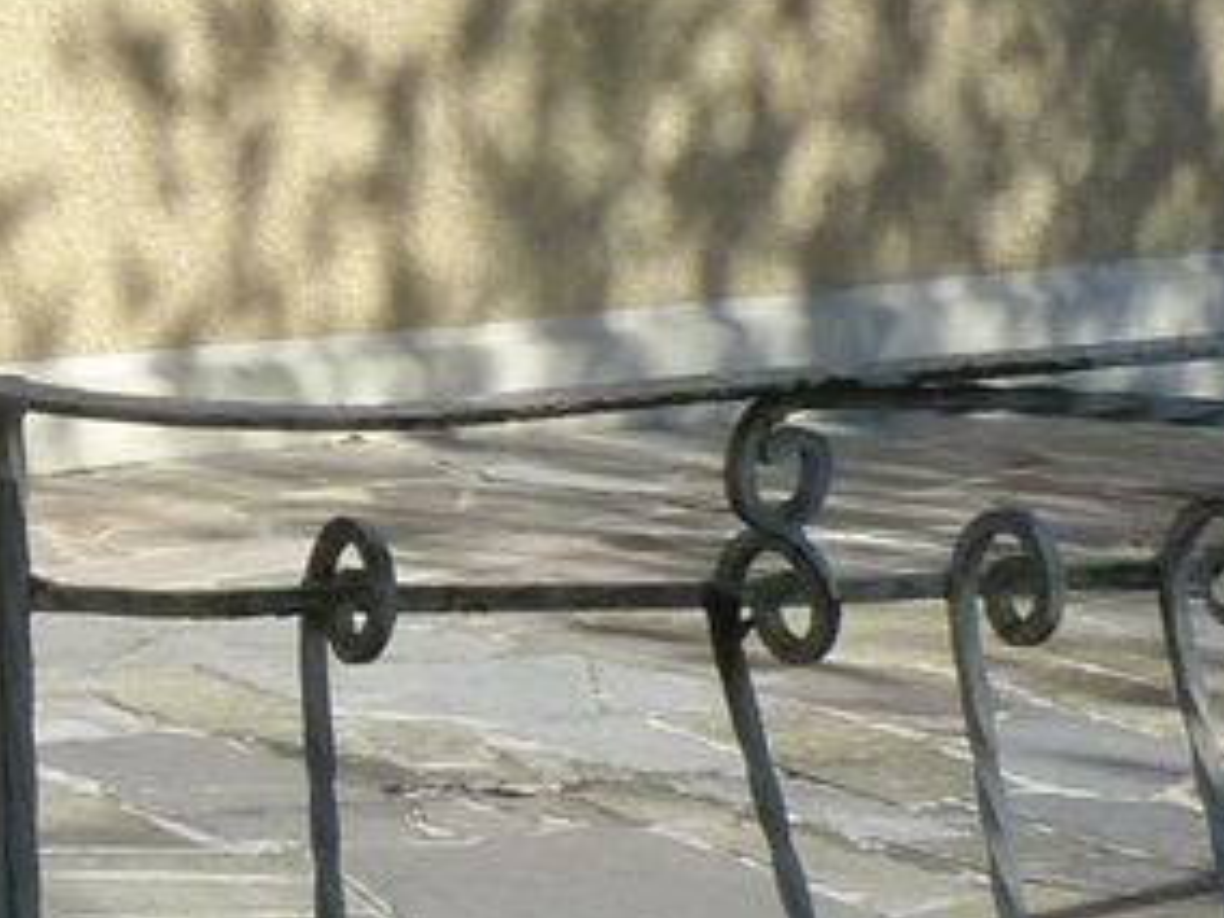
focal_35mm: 141
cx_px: -776
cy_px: 215
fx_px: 4986
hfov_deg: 13.0
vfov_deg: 10.5
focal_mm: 4.5
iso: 125
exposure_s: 1/400
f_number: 5.6
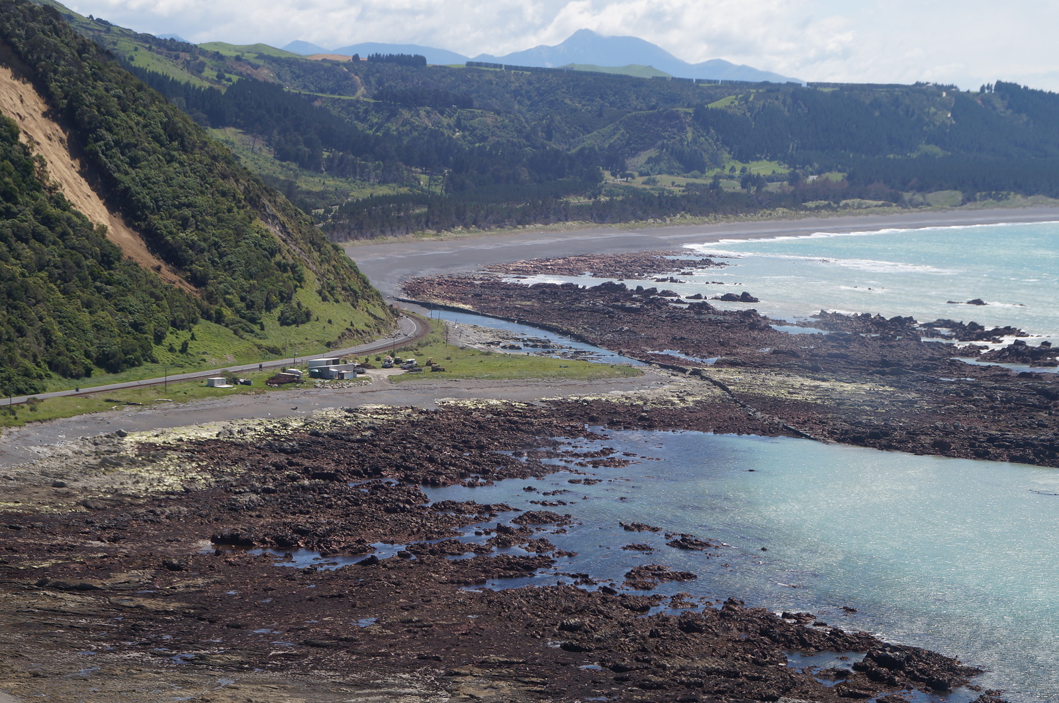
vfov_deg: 13.0
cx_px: 530
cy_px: 352
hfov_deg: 19.5
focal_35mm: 105
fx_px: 3085
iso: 100
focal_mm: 70
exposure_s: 1/160
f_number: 11
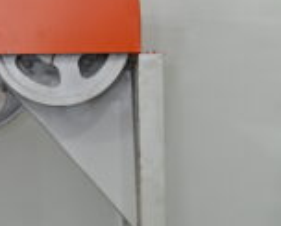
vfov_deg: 12.4
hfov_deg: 15.2
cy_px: 100
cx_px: 18
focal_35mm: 125
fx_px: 1041
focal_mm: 45
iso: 640
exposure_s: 1/100
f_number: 4
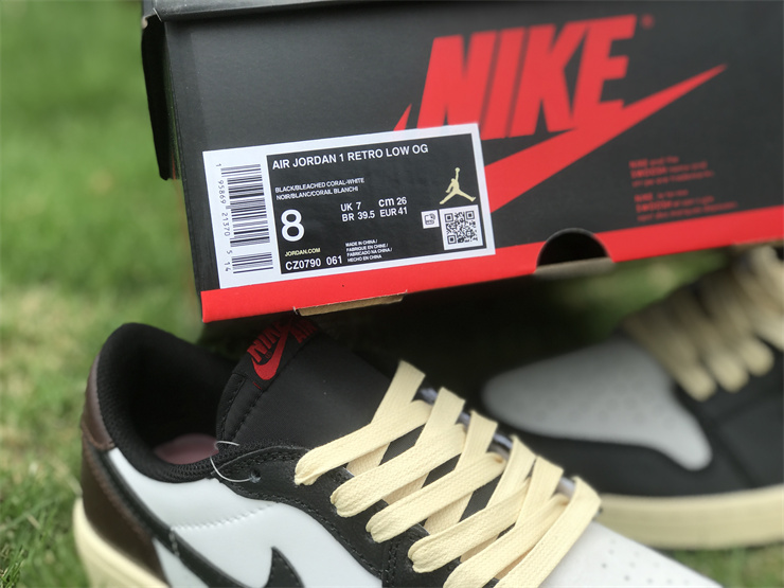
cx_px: 392
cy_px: 294
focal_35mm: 57
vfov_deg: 25.7
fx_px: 1291
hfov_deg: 33.8
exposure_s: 1/241
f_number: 2.8
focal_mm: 6.6
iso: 20
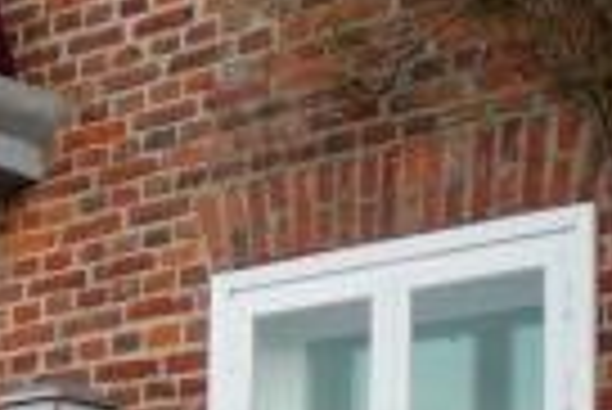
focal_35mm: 130
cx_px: -162
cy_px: 559
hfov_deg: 15.1
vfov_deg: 10.3
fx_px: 2212
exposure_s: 1/125
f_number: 3.1
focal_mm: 6.3
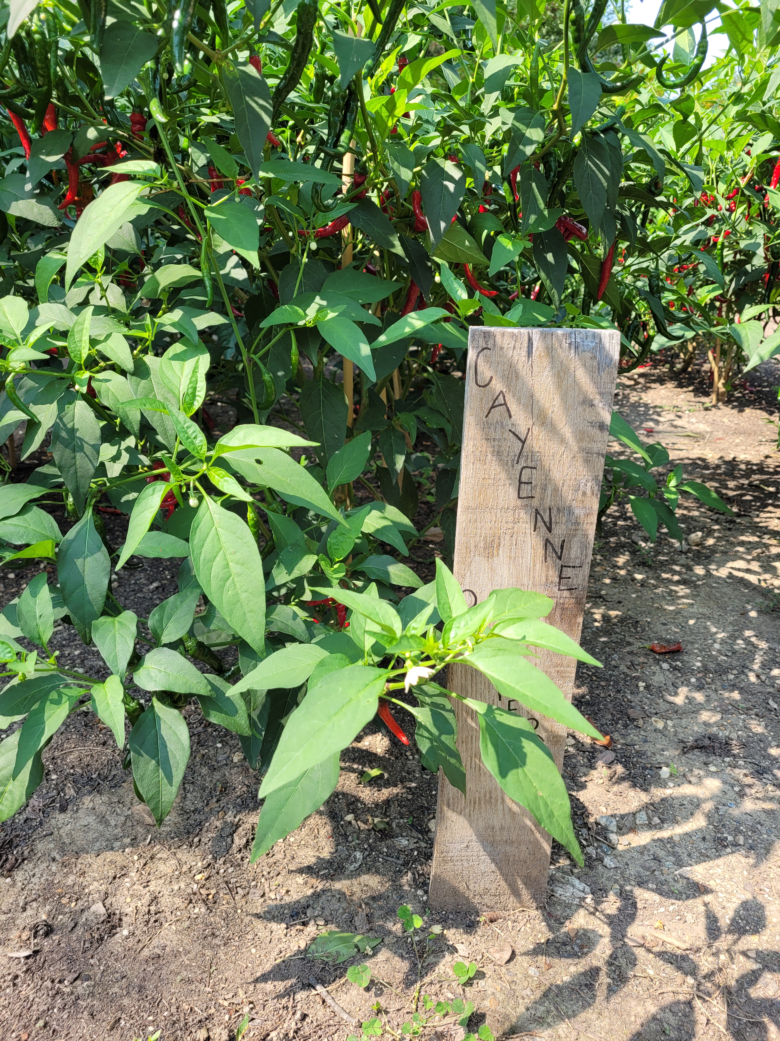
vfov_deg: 67.3
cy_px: 520
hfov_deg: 53.1
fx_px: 781
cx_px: 390
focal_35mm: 26
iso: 40
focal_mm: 5.4
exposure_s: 1/515
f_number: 1.8
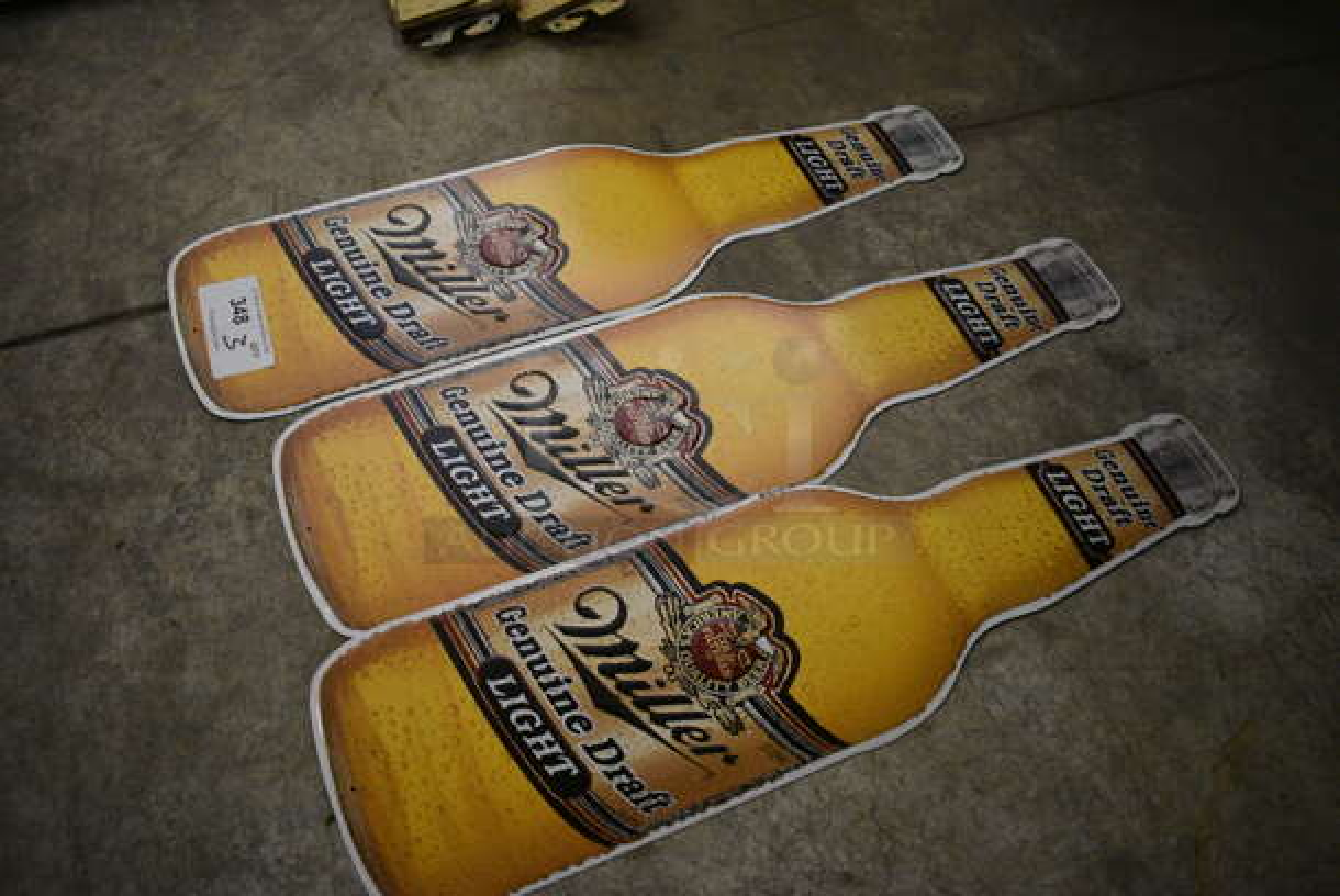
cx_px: 670
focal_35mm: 30
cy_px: 448
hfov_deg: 61.9
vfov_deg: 43.7
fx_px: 1118
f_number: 3.8
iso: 3600
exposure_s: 1/125
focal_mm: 20
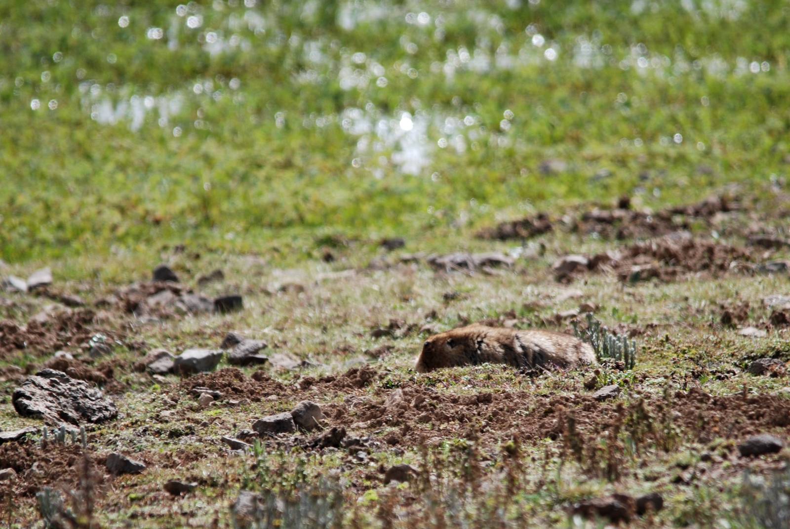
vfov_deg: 1.8
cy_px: 264
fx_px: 16478
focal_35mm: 750
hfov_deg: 2.7
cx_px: 395
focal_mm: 500
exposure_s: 1/500
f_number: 6.3
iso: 200
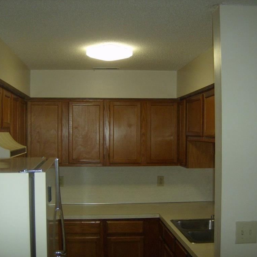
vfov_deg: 39.2
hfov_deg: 39.2
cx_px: 124
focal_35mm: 43
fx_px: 361
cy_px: 128
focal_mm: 6
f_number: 2.8
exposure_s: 1/60
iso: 200
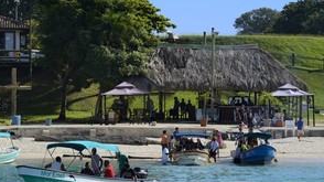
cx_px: 150
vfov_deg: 4.9
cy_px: 100
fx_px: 2121
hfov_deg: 8.7
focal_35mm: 247
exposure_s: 1/250
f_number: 9
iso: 100
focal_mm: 165
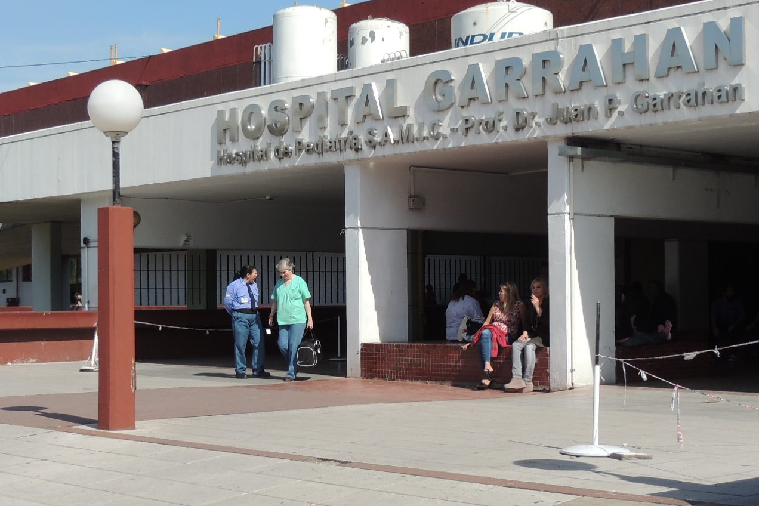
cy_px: 285
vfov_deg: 20.9
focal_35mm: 65
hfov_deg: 31.0
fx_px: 1370
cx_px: 365
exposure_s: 1/1000
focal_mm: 6.2
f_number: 3.3
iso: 100
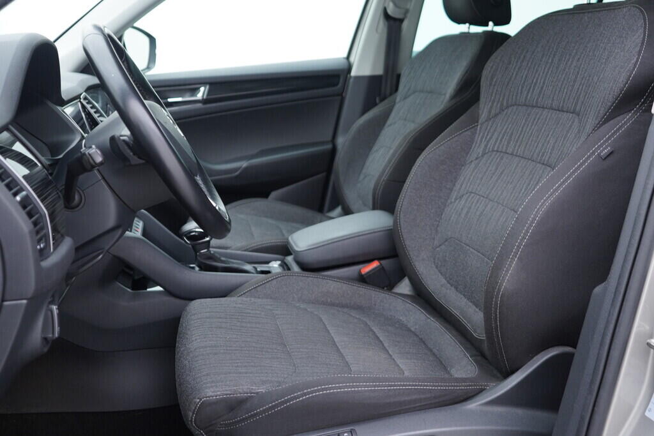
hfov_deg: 53.1
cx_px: 327
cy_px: 218
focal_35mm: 36
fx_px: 654
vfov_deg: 36.9
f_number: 2.8
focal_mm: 24
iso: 200
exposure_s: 1/40
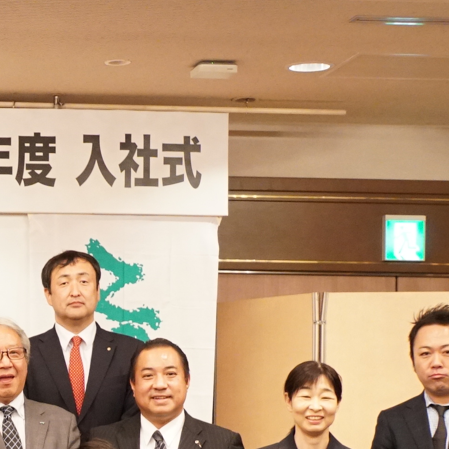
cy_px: 488
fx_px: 1690
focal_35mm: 115
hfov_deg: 14.1
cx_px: -239
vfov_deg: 14.8
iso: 2500
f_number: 3.5
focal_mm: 20.7
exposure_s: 1/60
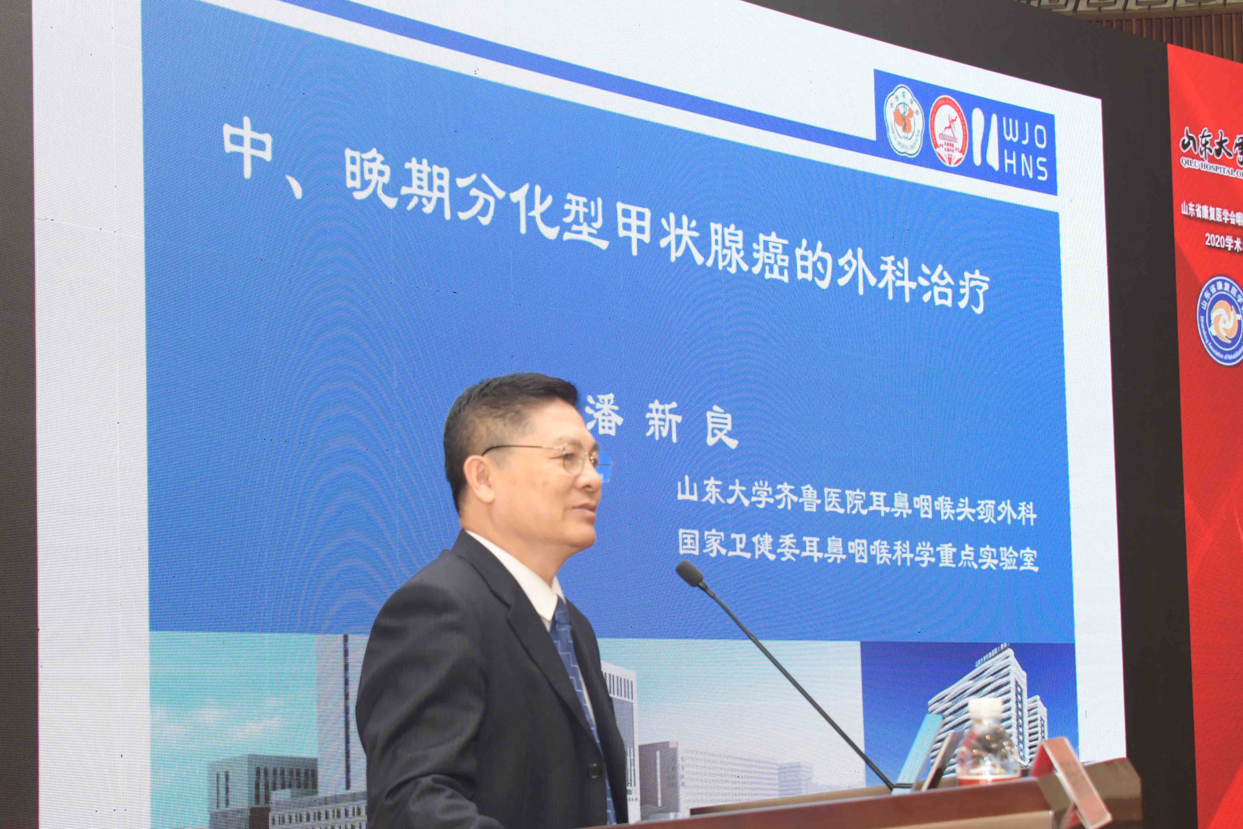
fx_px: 2210
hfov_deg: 31.4
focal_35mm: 64
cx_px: 533
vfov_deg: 21.1
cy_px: 573
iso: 1400
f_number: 8
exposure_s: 1/60
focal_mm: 38
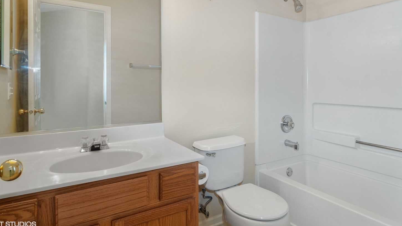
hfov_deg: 83.8
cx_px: 203
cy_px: 81
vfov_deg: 52.8
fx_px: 224
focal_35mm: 21
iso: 100
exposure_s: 1/2.5
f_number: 9
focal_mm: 12
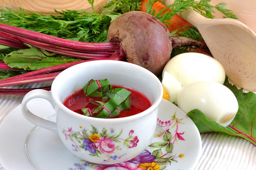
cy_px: 85
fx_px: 1119
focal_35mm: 158
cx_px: 128
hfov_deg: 13.1
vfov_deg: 8.7
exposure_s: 1/2
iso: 100
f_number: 20
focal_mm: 105
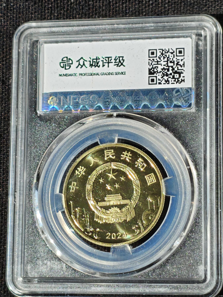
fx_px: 953
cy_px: 148
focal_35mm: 111
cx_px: 112
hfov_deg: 13.3
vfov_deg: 17.7
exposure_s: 1/3714
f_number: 1.5
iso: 50
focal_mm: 4.94
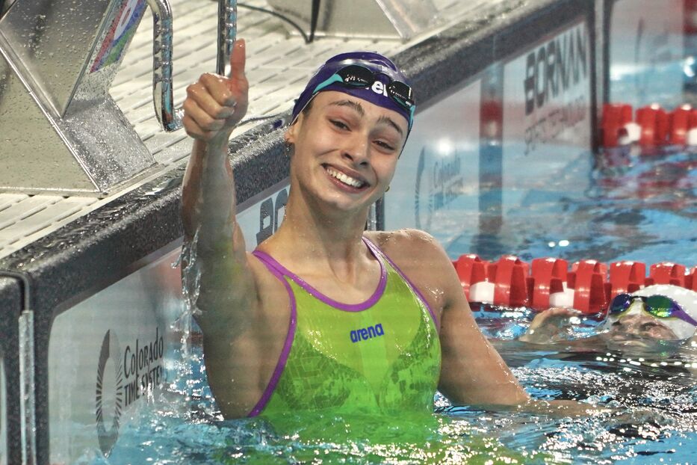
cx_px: 348
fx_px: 6969
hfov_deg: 5.7
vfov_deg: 3.8
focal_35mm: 360
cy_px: 232
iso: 1000
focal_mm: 240
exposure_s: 1/800
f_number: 6.3
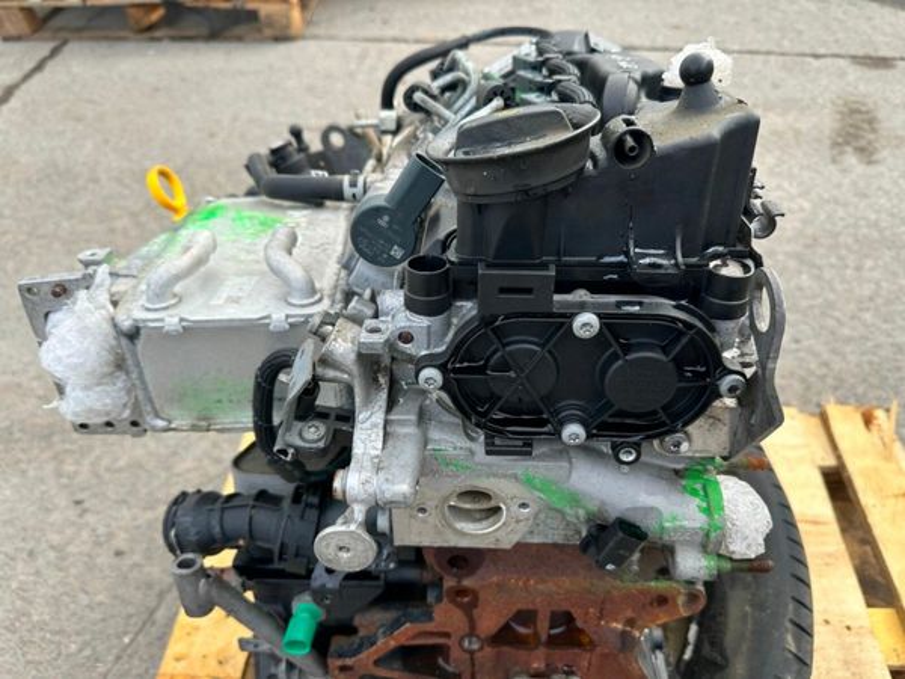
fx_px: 627
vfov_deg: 56.8
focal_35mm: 24
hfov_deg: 71.6
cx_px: 452
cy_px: 340
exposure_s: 1/667
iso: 80
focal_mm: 6.86
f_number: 1.78
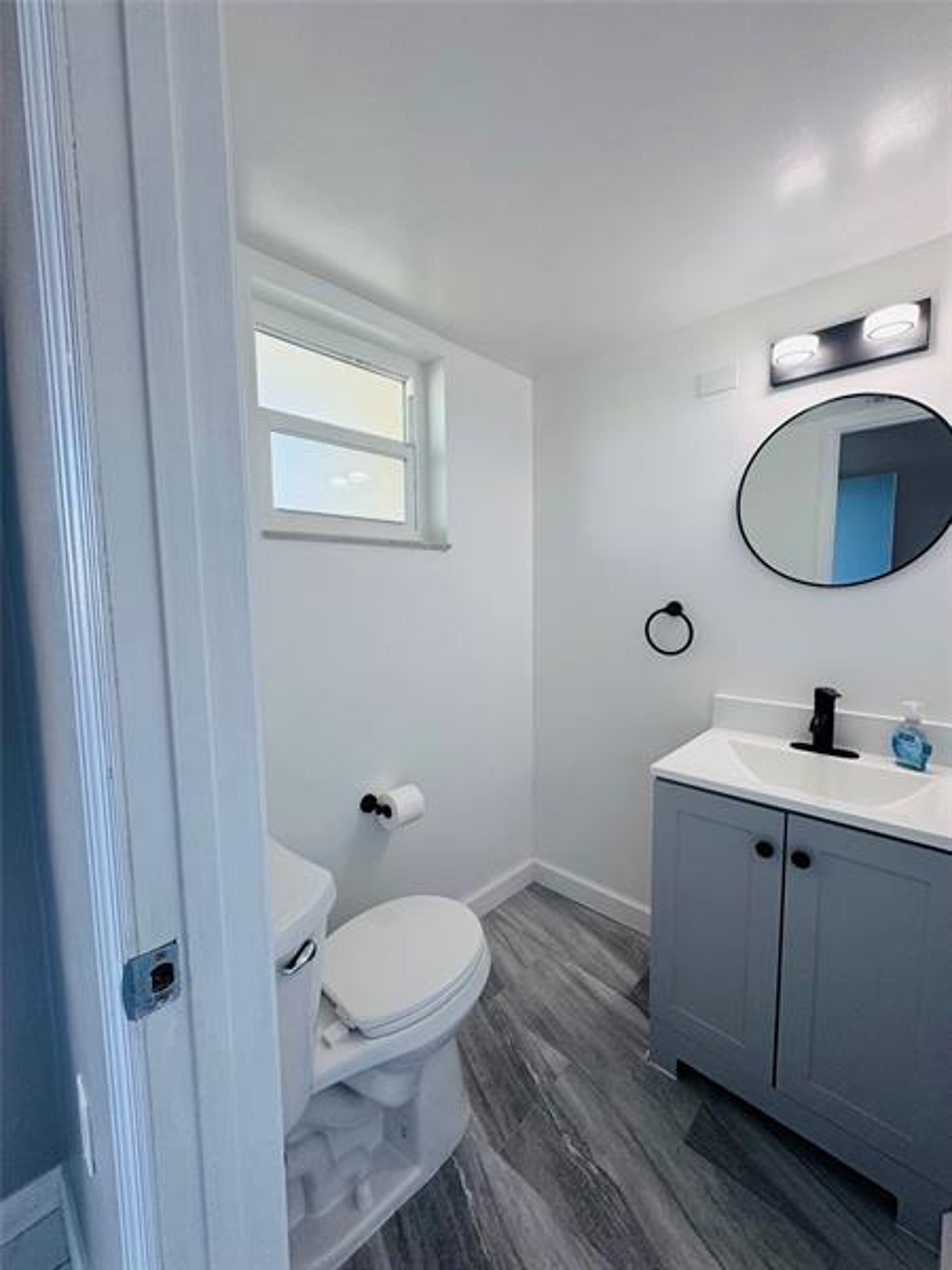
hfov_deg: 85.7
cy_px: 635
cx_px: 476
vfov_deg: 102.1
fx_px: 513
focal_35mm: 14
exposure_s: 1/120
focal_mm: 2.22
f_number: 2.2
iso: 64
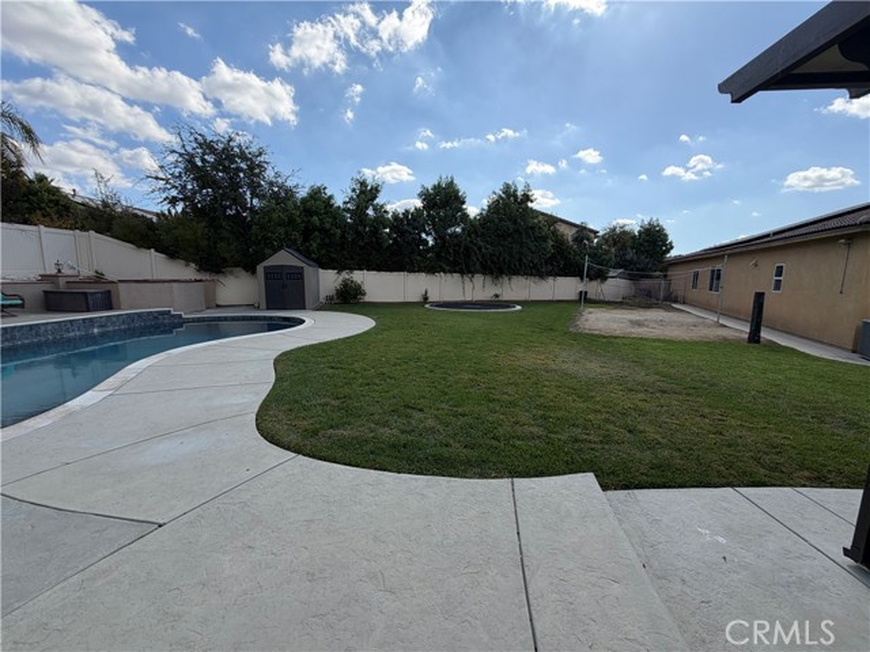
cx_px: 435
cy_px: 326
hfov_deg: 102.1
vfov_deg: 85.7
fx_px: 352
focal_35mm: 14
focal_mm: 2.22
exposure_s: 1/799
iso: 20
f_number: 2.2
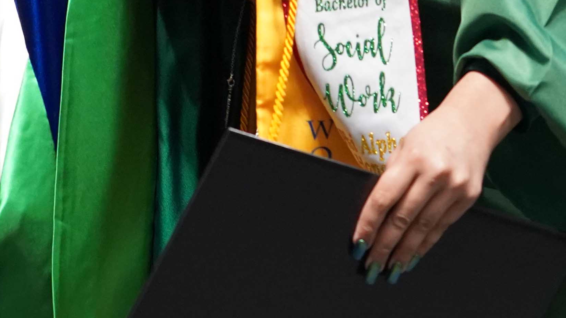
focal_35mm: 232
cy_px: -150
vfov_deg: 5.2
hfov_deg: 9.3
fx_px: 3482
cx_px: 367
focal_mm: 61
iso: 4000
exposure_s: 1/160
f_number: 4
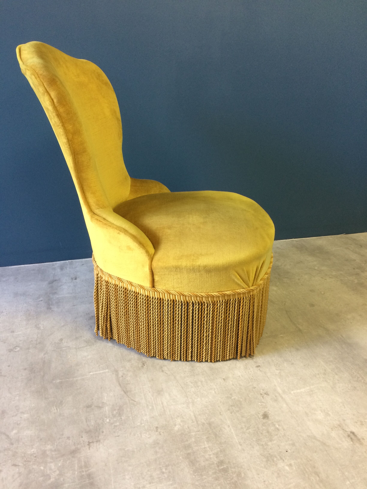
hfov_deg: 48.2
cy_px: 244
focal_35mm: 29
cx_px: 184
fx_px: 410
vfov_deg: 61.7
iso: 125
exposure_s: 1/33
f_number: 2.2
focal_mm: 4.15
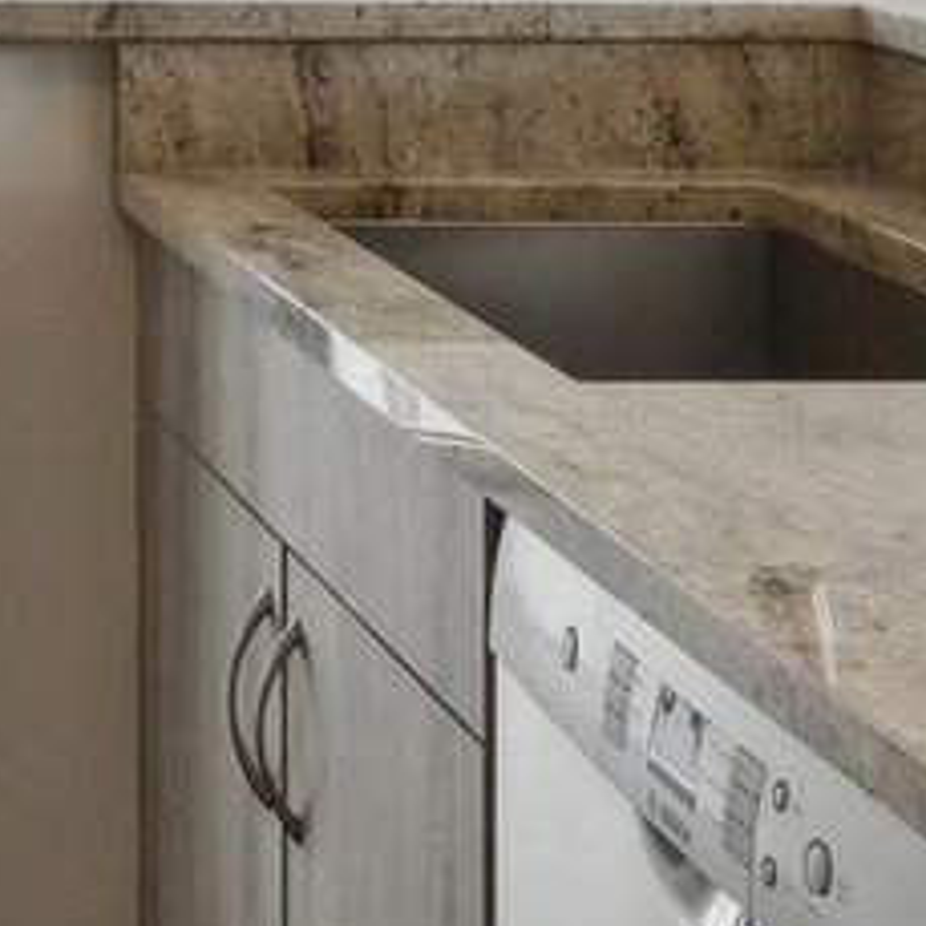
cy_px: -328
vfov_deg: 15.6
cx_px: -510
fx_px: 3178
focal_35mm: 105
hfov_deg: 15.2
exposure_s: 1/20
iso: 400
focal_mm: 17.5
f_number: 9.5
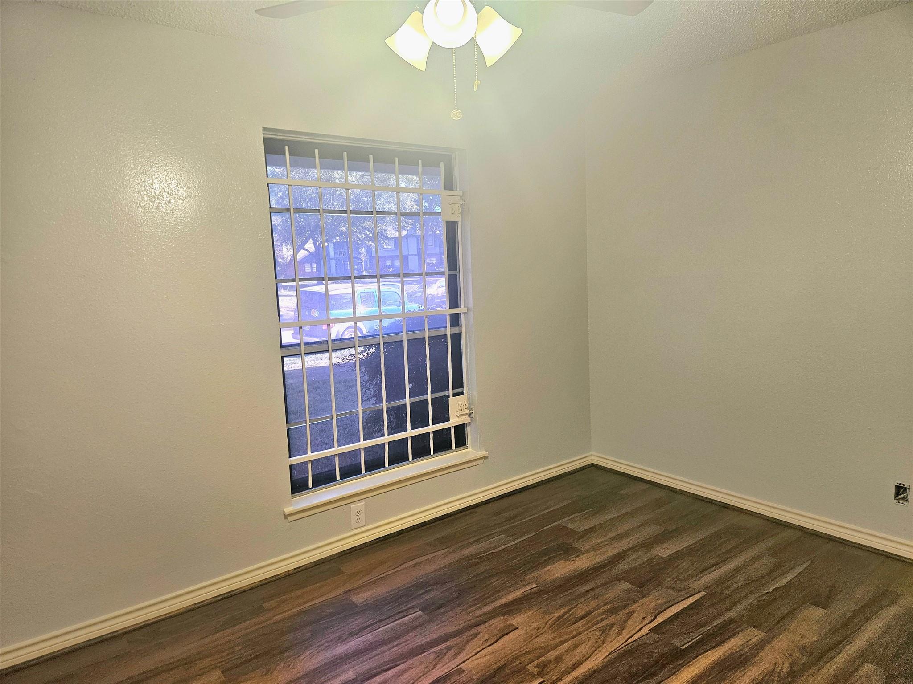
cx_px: 456
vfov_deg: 58.9
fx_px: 607
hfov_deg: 73.9
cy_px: 342
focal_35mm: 23
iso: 250
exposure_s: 1/120
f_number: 1.8
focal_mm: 5.4
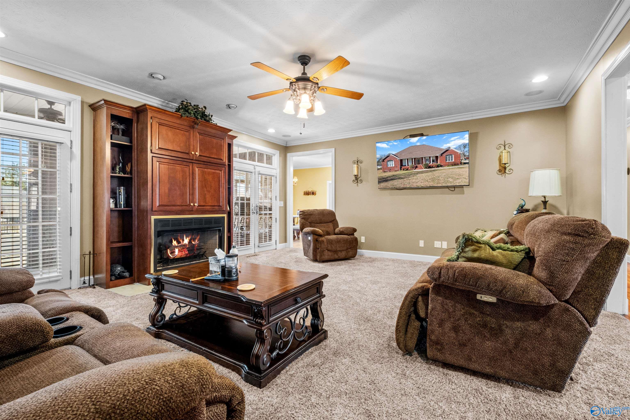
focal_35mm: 15
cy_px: 210
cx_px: 315
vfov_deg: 77.3
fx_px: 262
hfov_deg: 100.4
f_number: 7.1
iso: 800
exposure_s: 1/2
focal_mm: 10
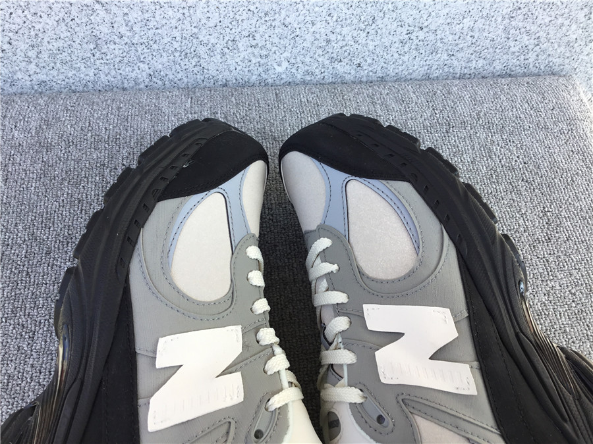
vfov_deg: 45.4
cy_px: 222
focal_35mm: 31
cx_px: 296
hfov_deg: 58.4
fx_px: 531
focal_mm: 3.3
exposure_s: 1/228
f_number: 2.4
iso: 25
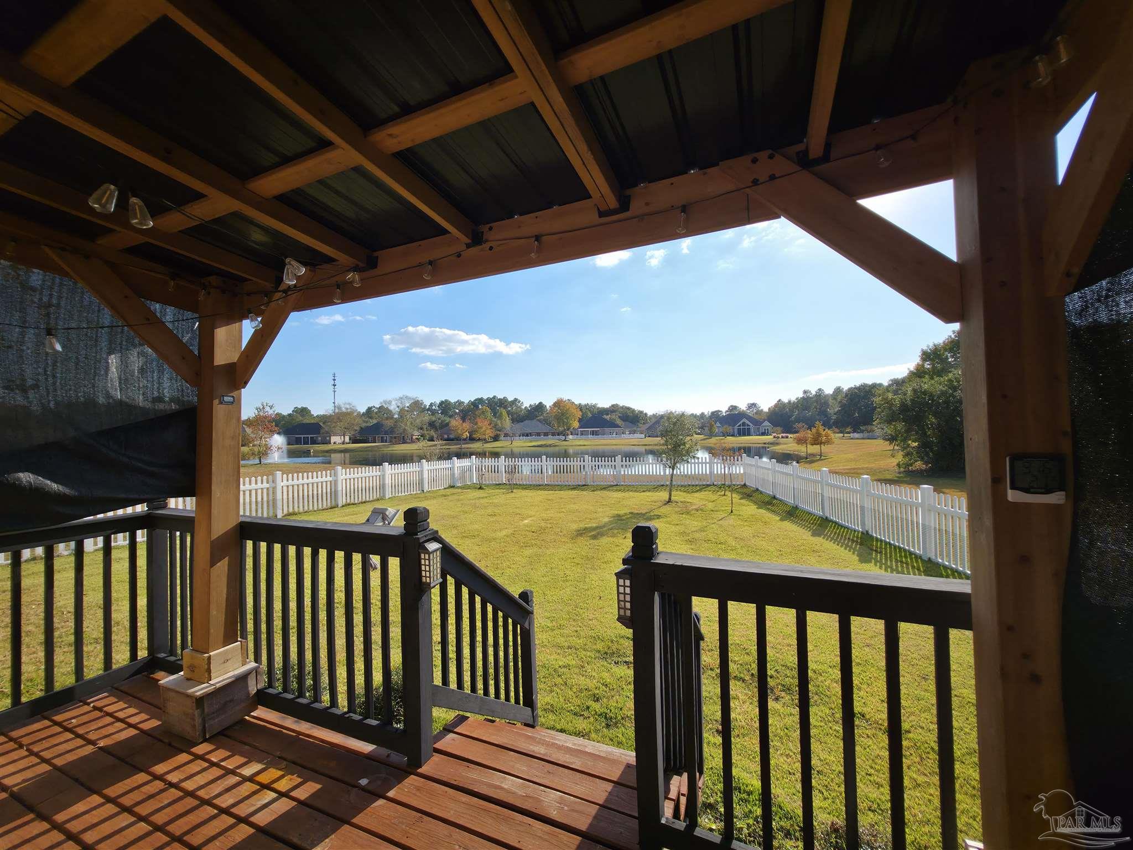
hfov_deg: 106.2
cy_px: 425
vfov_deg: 89.9
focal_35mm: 13
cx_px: 566
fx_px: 425
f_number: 1.9
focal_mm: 2.2
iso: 20
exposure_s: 1/4441
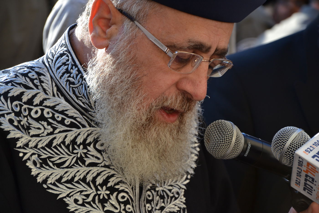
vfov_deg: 8.7
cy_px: 106
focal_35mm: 158
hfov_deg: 13.0
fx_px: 1395
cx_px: 160
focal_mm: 105
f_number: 5.6
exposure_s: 1/125
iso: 160
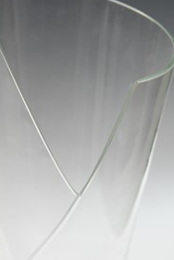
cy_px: 134
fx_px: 848
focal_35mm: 117
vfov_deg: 17.5
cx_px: 29
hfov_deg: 11.7
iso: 800
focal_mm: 44
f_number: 6.3
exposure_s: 1/40
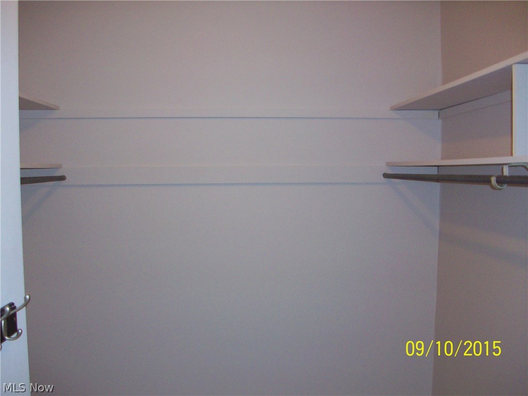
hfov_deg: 54.0
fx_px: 519
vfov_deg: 41.8
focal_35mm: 34
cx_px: 264
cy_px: 198
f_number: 2.8
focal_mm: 5.7
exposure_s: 1/60
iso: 160
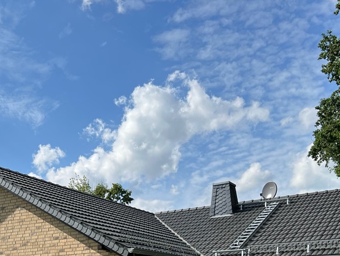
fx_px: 491
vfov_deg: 27.7
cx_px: 158
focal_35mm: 50
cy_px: 245
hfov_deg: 38.2
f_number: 1.5
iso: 50
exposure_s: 1/5076
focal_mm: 5.7
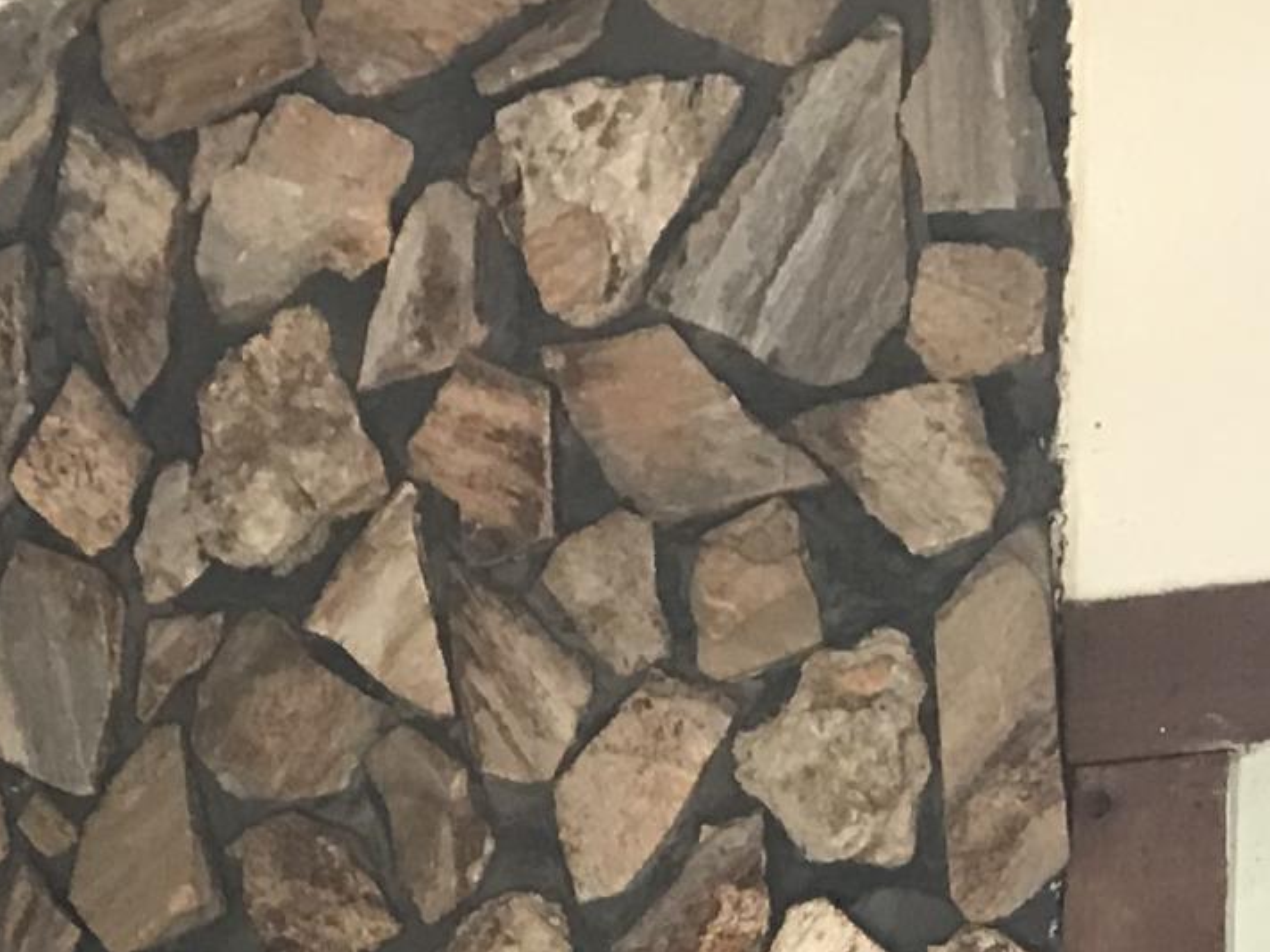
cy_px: 1733
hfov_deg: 15.9
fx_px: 4329
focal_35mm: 118
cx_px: -364
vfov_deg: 11.6
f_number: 1.8
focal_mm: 3.99
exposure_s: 1/15
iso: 40
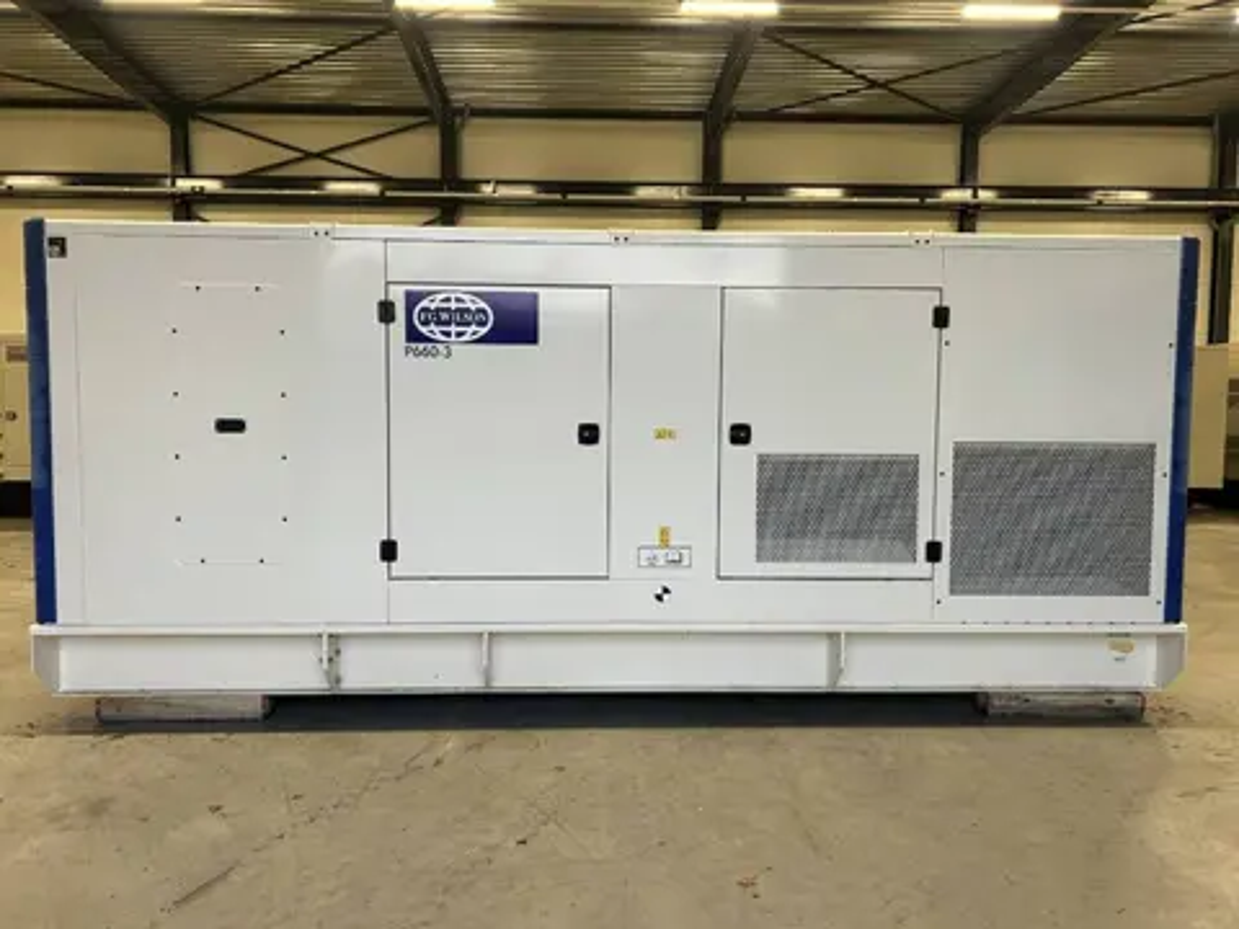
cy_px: 464
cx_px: 620
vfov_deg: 53.1
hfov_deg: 67.3
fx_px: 931
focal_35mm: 26
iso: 160
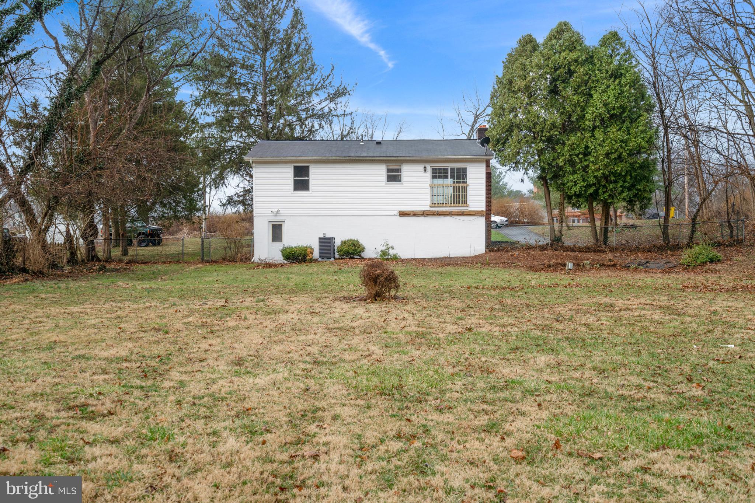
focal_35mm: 35
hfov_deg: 54.4
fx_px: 734
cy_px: 252
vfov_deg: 37.8
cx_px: 378
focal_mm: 35
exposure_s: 1/200
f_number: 8
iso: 320
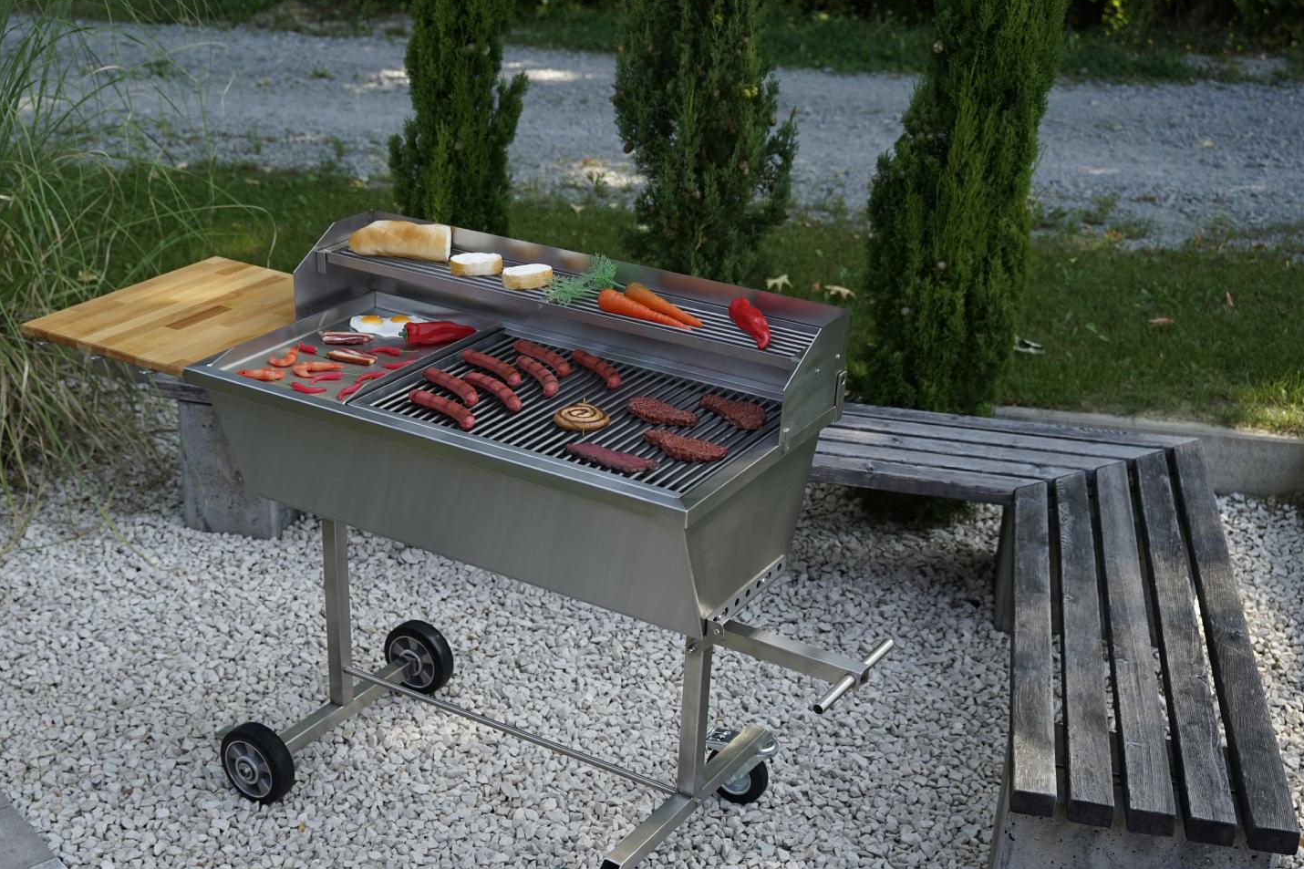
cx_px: 538
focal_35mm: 48
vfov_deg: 27.9
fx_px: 1736
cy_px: 571
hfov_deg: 41.0
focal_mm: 35.7
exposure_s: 1/320
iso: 100
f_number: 3.5
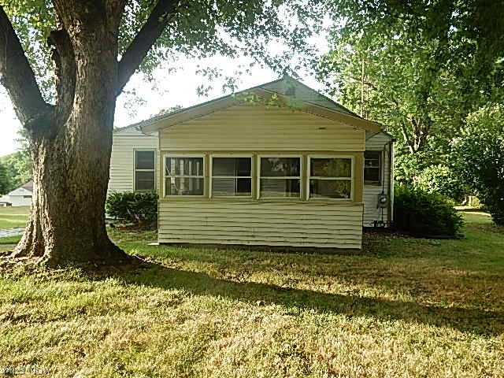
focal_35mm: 30
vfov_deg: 46.8
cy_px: 189
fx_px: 437
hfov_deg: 60.0
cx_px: 252
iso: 125
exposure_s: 1/80
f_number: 4
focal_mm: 5.4
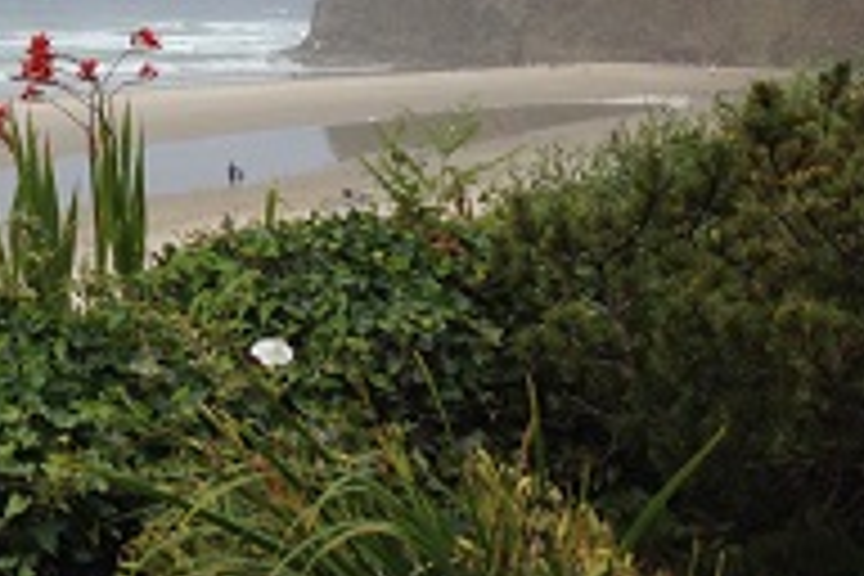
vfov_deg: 14.1
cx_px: -198
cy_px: -25
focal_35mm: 95
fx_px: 2280
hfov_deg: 20.0
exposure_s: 1/2762
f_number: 2.4
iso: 50
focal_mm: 4.28
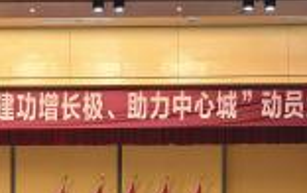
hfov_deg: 12.2
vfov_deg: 7.7
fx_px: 1408
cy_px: 280
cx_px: -35
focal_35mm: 168
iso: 100
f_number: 1.6
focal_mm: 8.5
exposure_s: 1/100
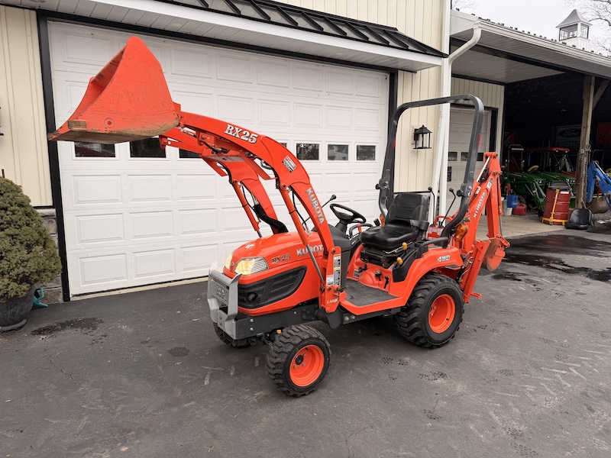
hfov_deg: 71.6
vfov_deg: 56.8
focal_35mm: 24
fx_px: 424
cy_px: 229
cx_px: 306
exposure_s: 1/528
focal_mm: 6.76
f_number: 1.78
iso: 80
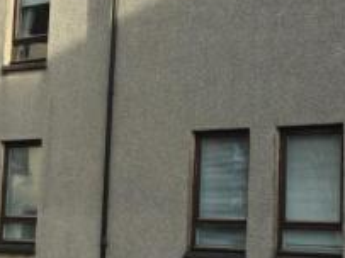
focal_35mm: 89
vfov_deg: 16.6
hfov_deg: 22.0
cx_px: 147
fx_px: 886
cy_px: 126
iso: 25
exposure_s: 1/631
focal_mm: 3.3
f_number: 2.4
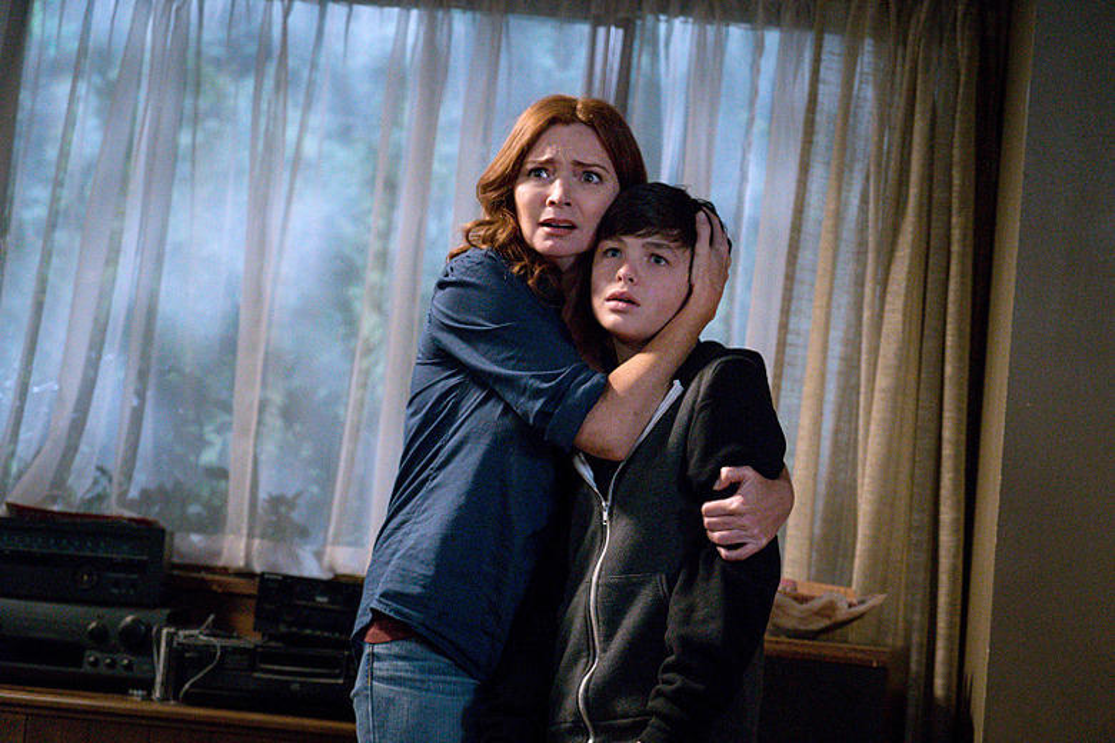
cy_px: 372
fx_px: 2168
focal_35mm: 70
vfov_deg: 19.5
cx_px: 558
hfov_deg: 28.8
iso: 12800
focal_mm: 70
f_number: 4.5
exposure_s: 1/160
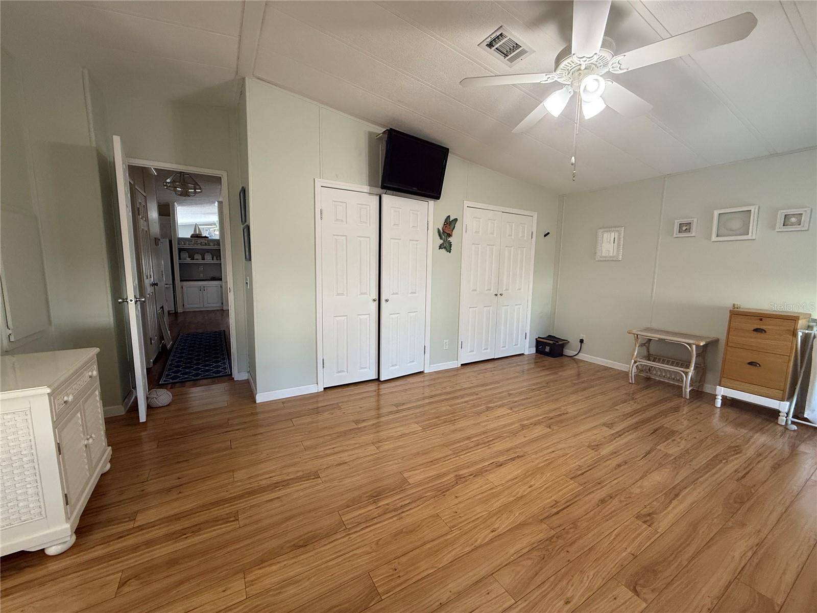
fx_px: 330
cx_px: 408
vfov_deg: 85.7
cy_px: 306
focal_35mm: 14
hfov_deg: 102.1
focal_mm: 2.22
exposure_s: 1/60
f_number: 2.2
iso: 200
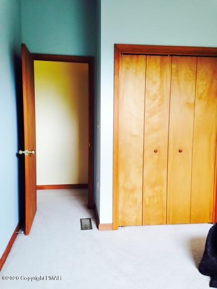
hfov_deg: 42.9
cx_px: 108
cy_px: 144
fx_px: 276
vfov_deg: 55.4
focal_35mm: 33
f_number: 2.4
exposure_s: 1/20
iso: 125
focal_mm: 4.12
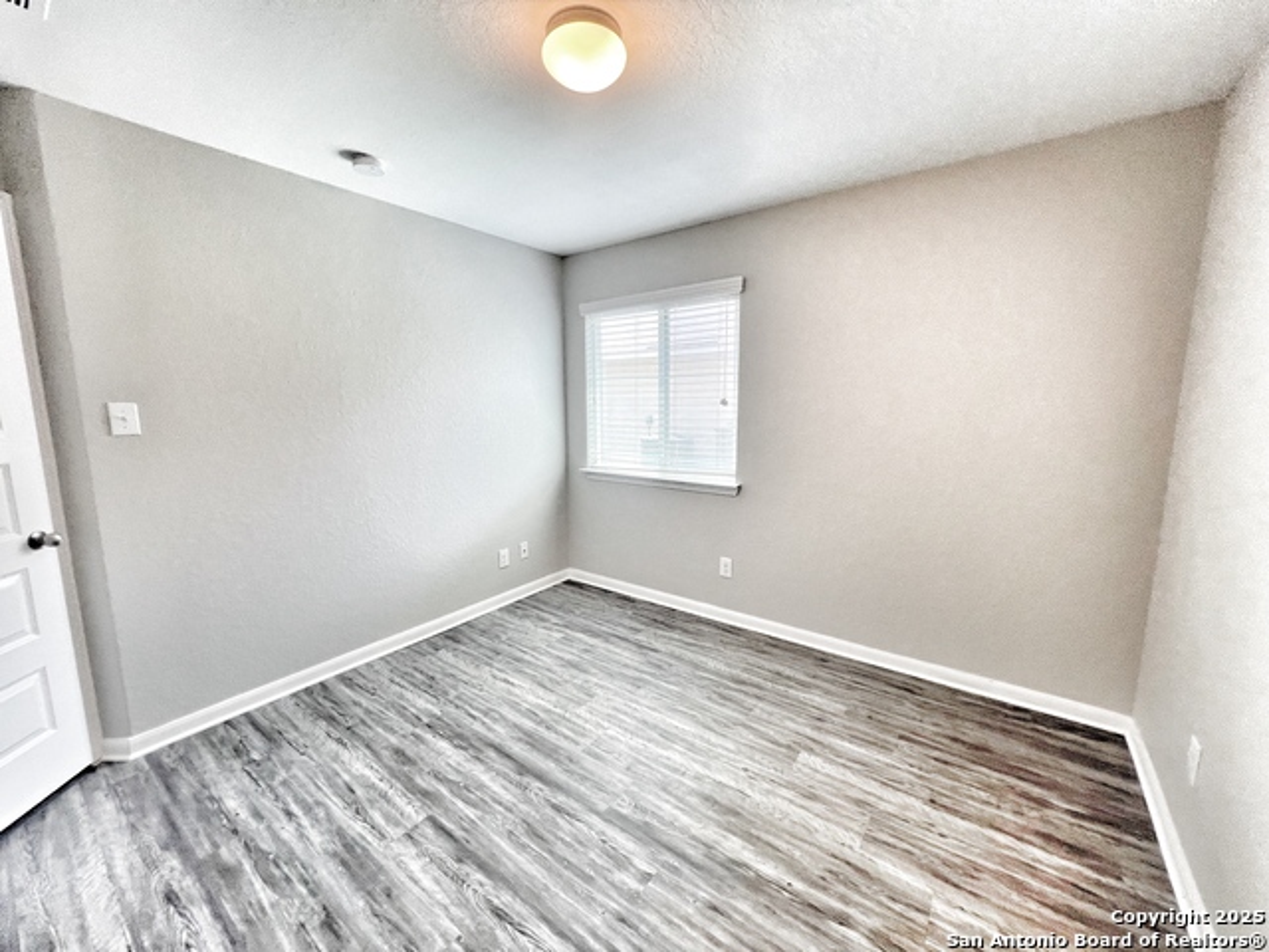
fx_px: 477
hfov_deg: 106.2
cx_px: 634
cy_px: 476
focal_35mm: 13
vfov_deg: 89.9
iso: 80
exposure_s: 1/120
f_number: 1.8
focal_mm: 1.57
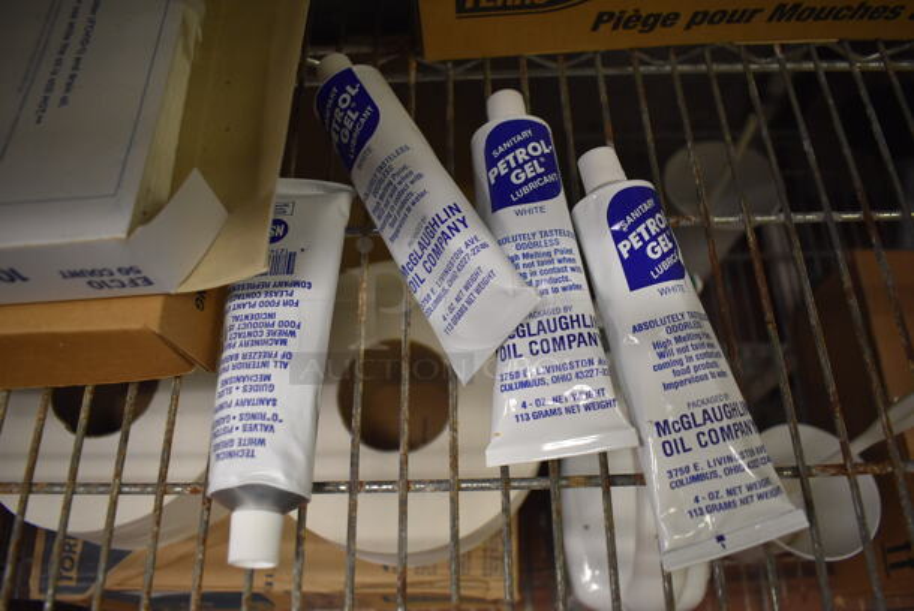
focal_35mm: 27
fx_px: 686
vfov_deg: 48.0
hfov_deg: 67.3
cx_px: 457
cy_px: 306
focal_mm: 18
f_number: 3.5
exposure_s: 1/125
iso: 1600
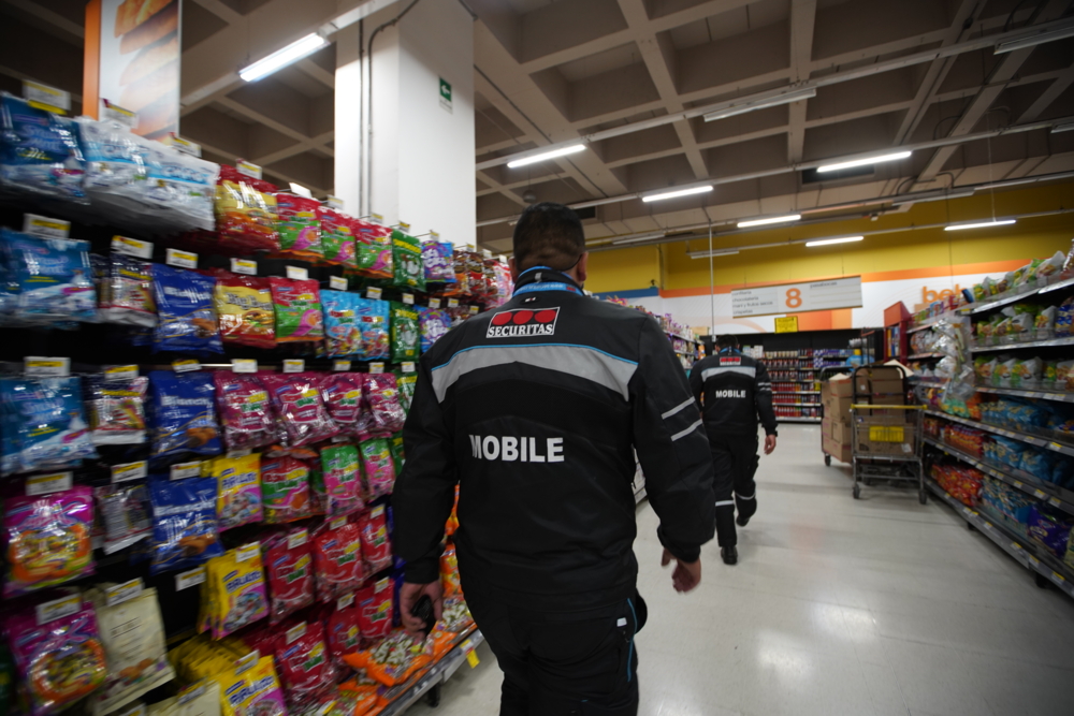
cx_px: 537
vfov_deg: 73.8
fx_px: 477
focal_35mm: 16
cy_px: 358
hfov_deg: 96.7
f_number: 3.2
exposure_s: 1/80
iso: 640
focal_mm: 16
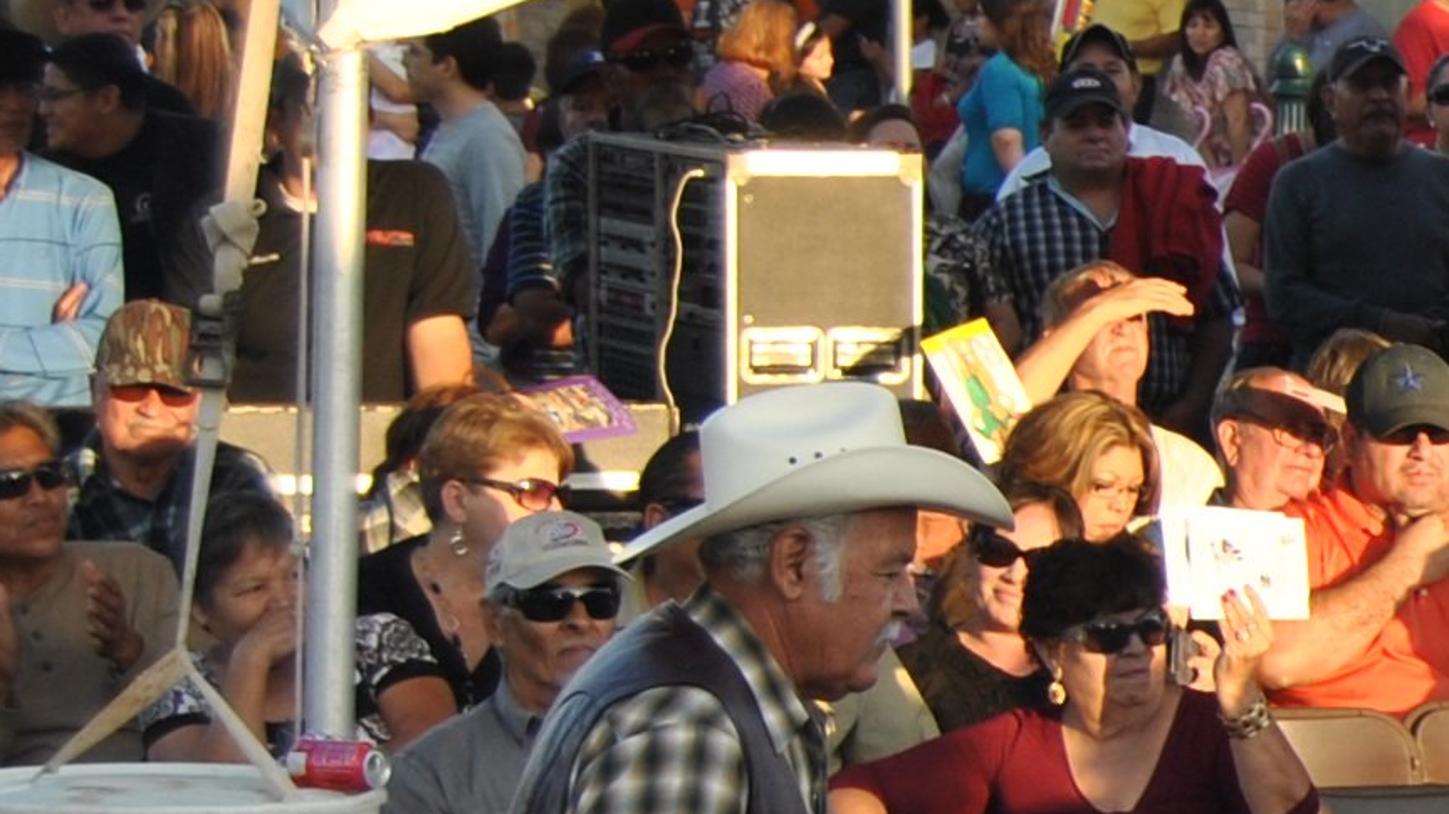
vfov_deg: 5.4
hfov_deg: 8.9
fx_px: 8681
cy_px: 799
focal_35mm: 226
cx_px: 3094
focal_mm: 32
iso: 100
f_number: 5.6
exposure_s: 1/200
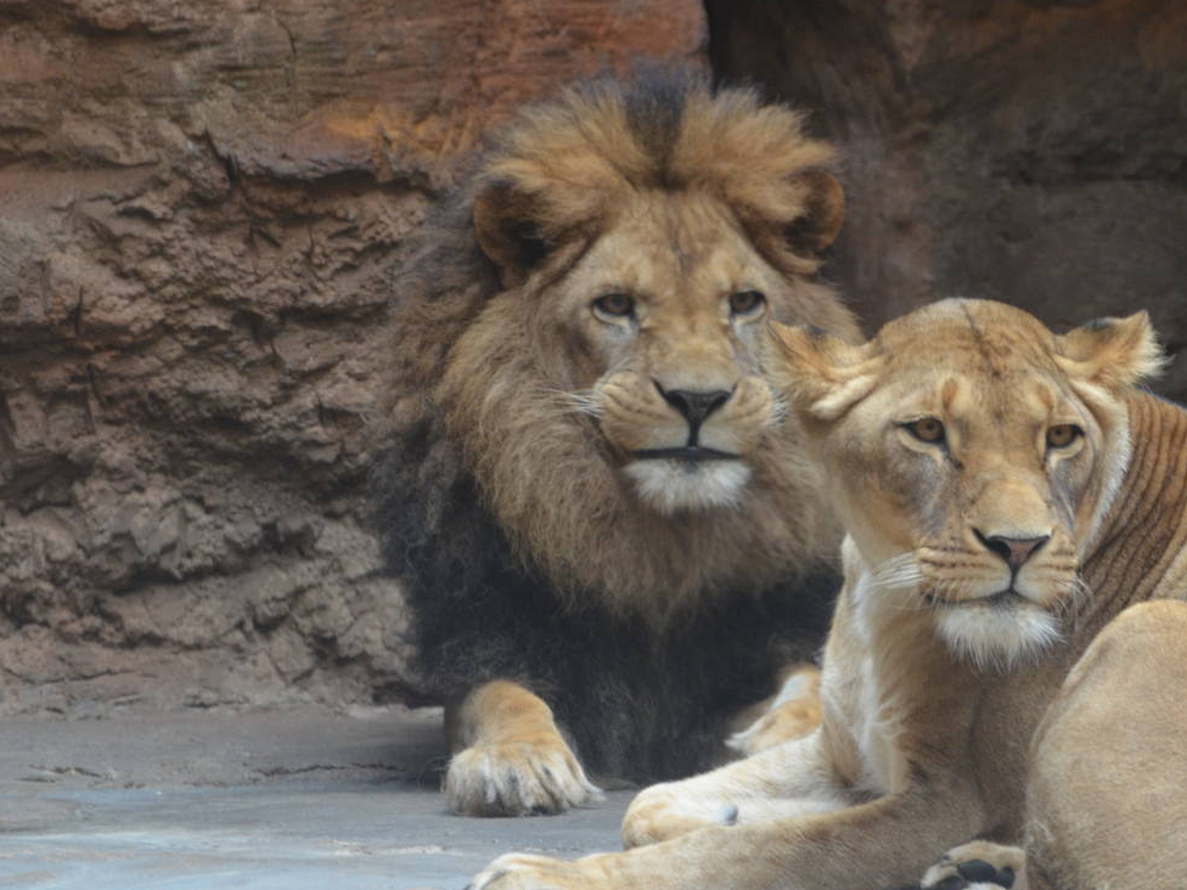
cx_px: 922
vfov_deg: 5.2
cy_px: 473
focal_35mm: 288
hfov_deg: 6.9
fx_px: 9876
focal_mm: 122
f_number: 4.8
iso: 800
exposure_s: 1/40
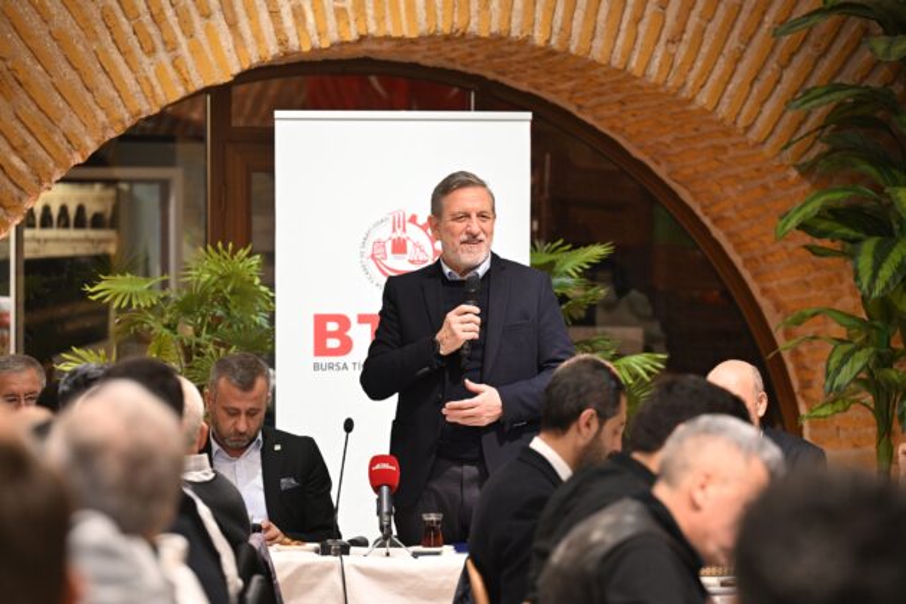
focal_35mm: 145
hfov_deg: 14.2
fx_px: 3649
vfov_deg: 9.5
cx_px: 453
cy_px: 302
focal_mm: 145
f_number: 3.5
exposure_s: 1/80
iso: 1600
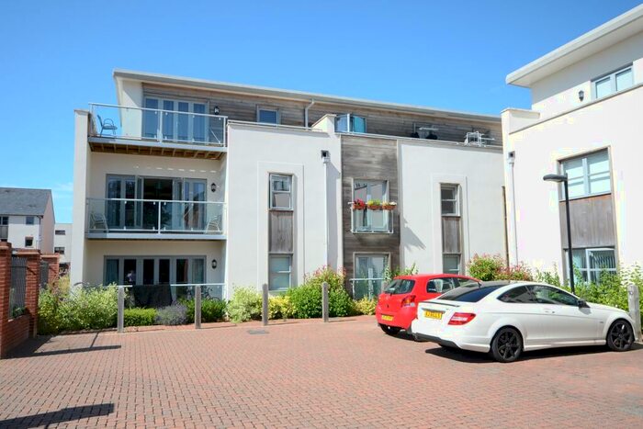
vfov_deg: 56.2
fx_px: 402
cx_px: 322
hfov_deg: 77.3
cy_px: 214
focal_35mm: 22
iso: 100
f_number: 7.1
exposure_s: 1/200
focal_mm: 15
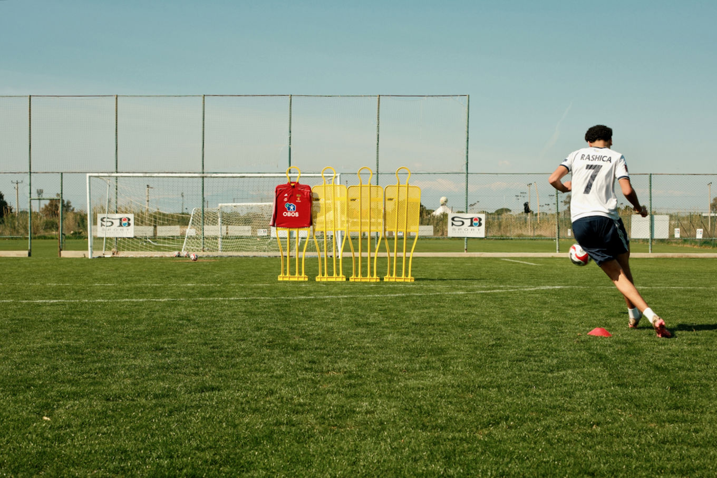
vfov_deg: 27.0
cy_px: 239
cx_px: 358
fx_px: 996
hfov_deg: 39.6
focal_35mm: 50
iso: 125
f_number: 5.6
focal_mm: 33
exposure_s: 1/550
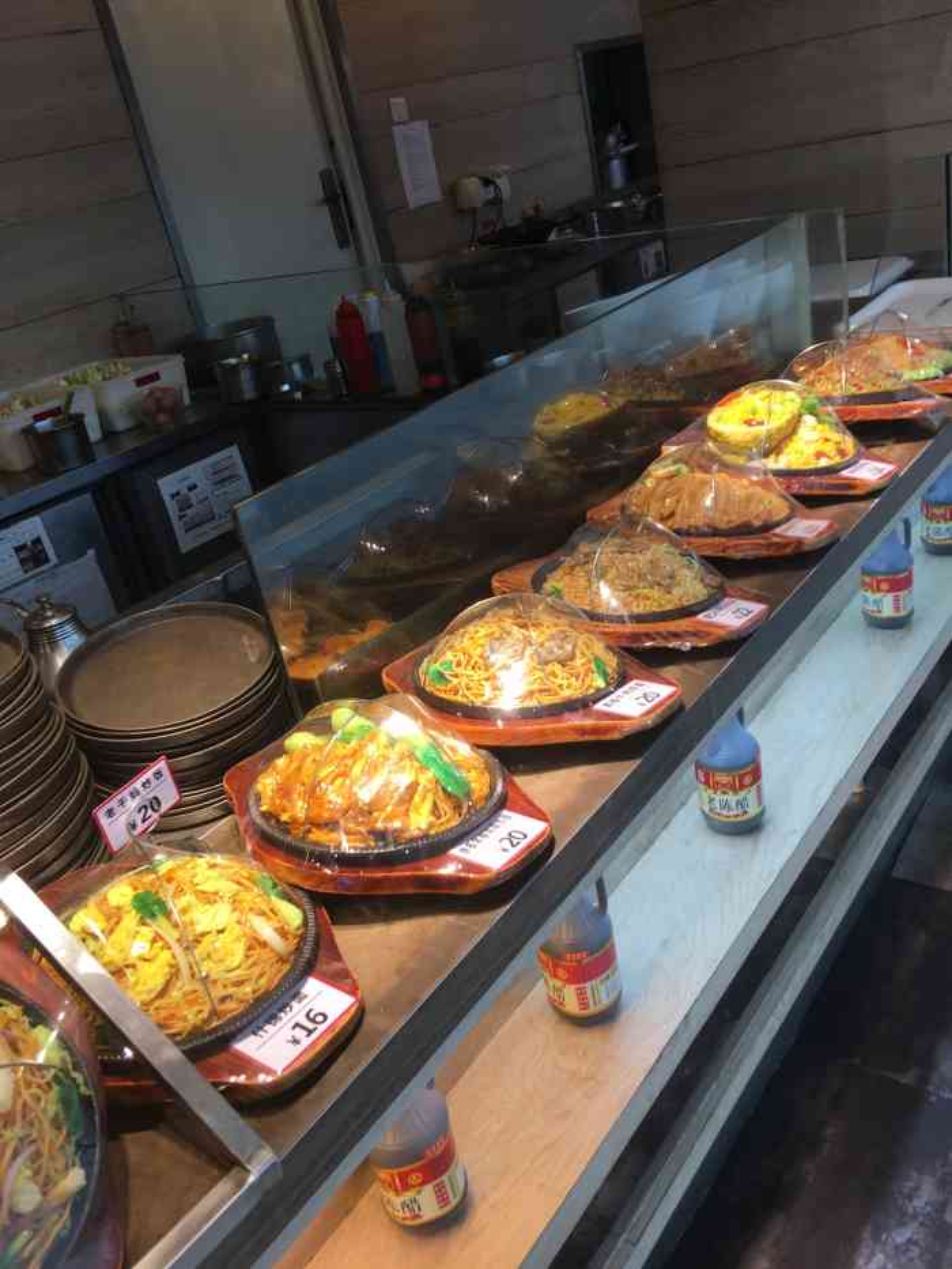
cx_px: 476
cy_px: 634
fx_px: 1063
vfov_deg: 61.7
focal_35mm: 29
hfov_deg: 48.2
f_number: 2.2
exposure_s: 1/50
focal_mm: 4.15
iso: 25
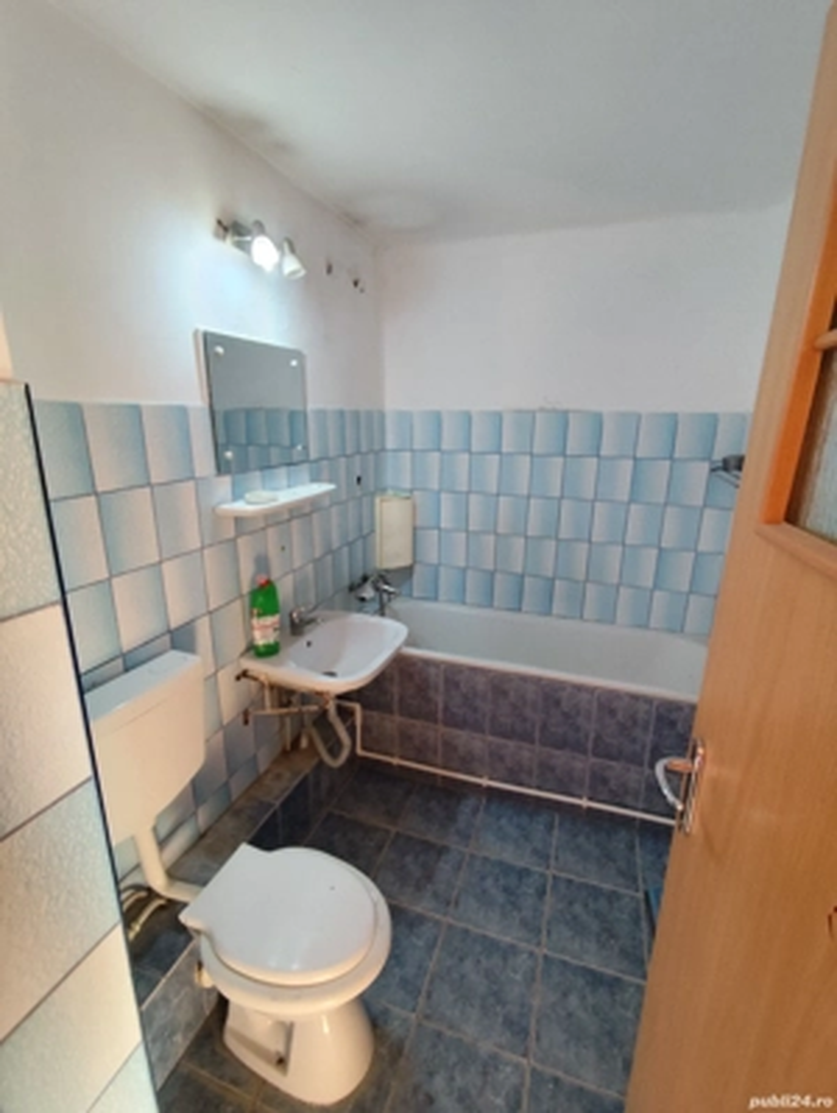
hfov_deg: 78.2
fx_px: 515
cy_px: 556
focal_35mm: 16
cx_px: 418
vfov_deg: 94.4
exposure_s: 1/50
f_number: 2.2
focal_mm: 1.65
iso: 250
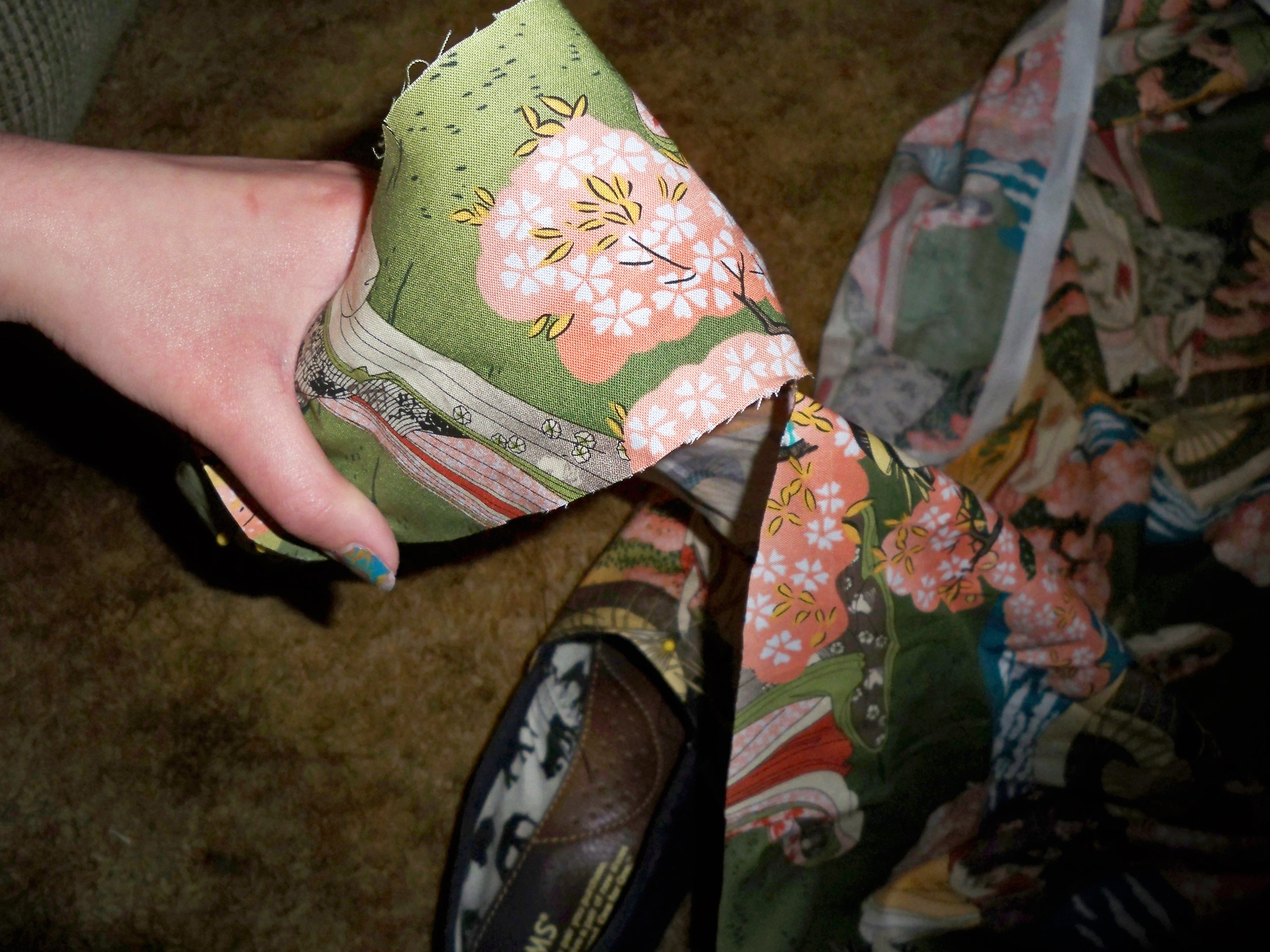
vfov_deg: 39.7
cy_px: 471
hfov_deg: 51.4
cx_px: 636
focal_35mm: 36
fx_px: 1321
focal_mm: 6.3
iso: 200
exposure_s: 1/60
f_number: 3.1
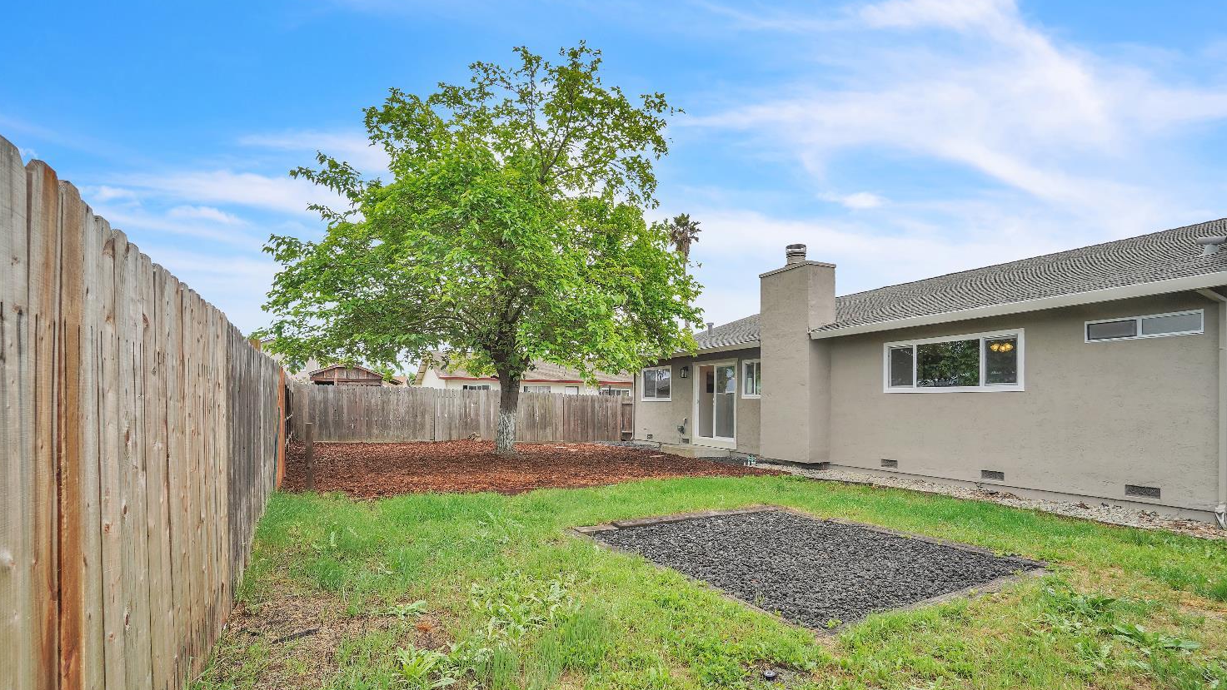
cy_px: 396
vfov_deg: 66.7
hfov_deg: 99.4
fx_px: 521
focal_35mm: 16
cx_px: 616
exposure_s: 1/160
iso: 200
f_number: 8
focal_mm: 10
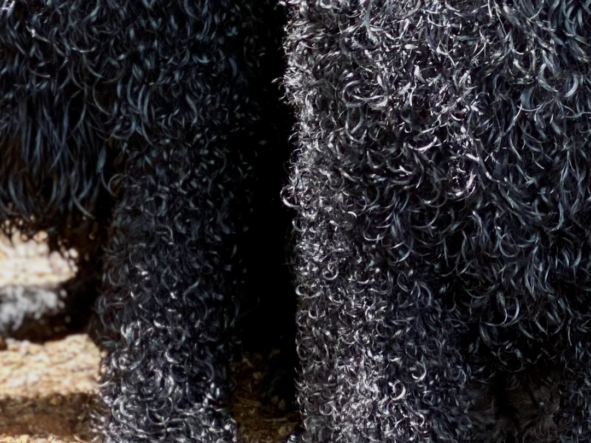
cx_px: 328
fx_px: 3313
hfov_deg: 10.2
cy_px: -298
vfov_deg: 7.5
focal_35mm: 194
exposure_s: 1/122
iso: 80
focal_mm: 6
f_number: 2
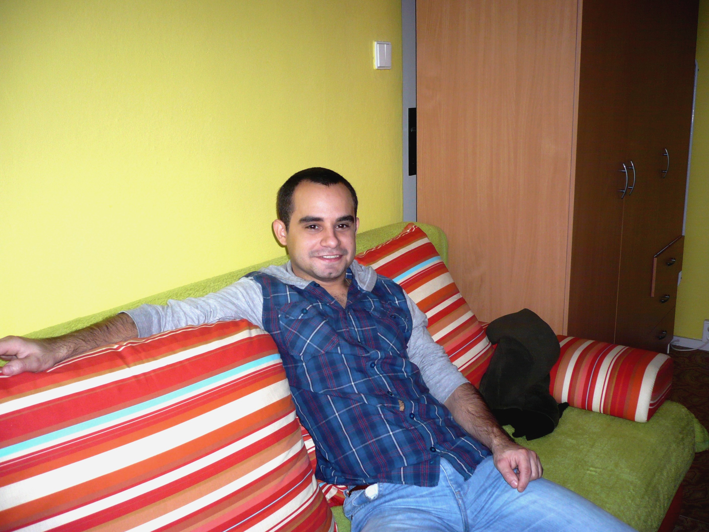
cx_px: 354
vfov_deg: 40.7
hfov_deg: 52.6
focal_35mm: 35
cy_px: 266
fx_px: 717
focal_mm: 5.8
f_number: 2.8
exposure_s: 1/30
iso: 160
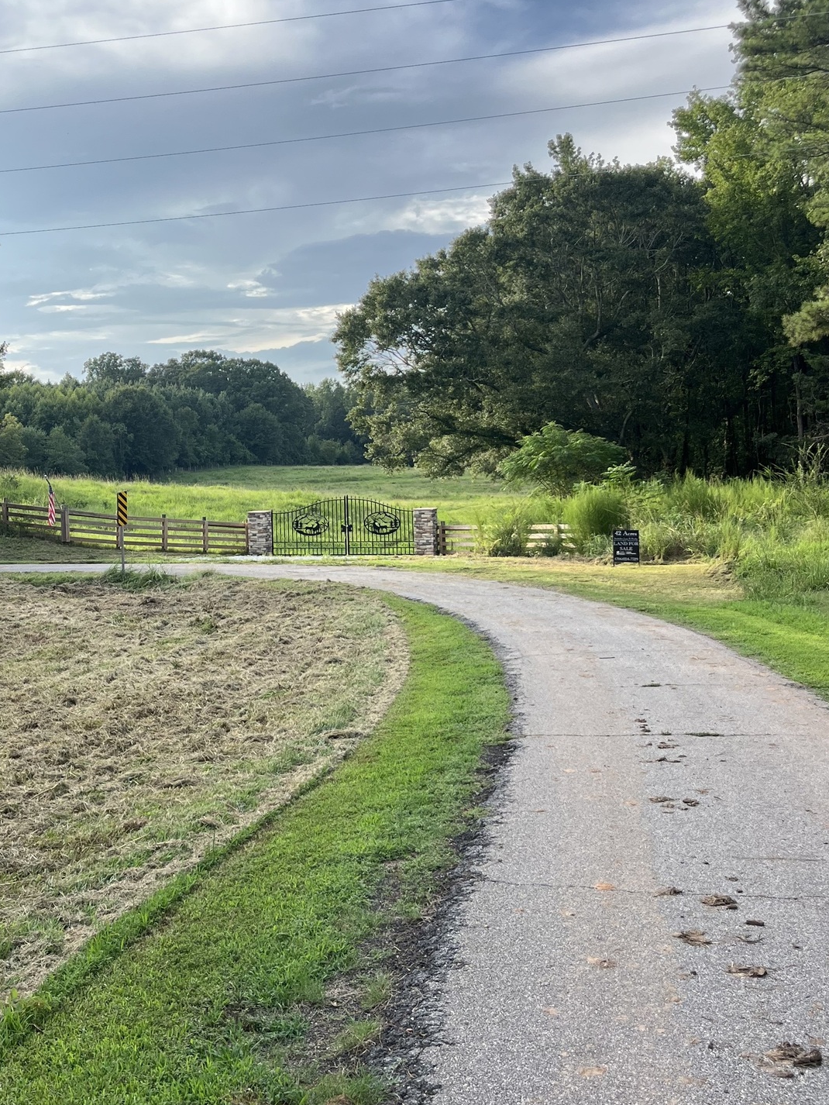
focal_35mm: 42
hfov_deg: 33.9
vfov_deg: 44.7
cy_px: 474
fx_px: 1341
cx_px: 243
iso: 50
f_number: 1.6
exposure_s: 1/440
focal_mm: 5.1
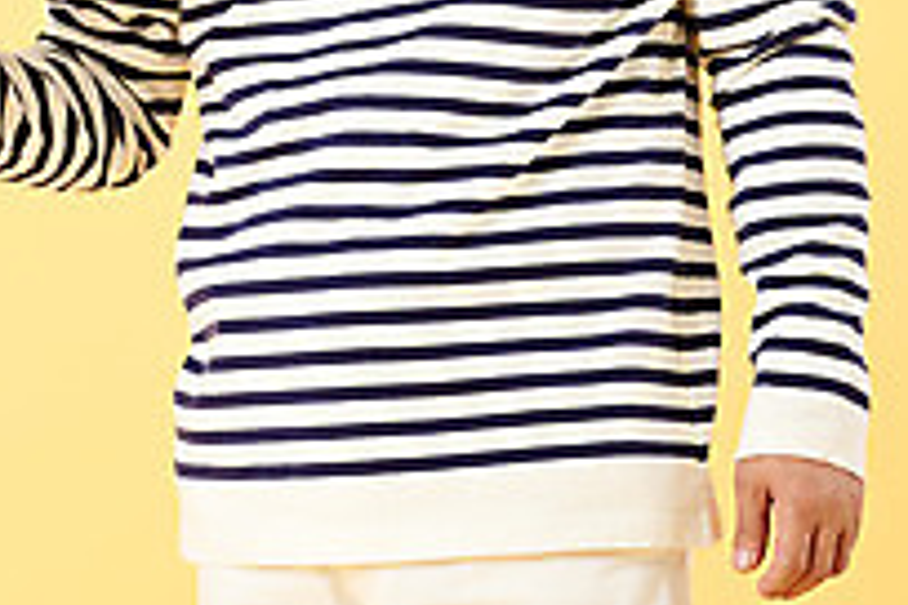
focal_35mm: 323
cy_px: -36
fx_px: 8146
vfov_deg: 4.2
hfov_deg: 6.4
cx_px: 60
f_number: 8
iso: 100
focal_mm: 110
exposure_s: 1/125
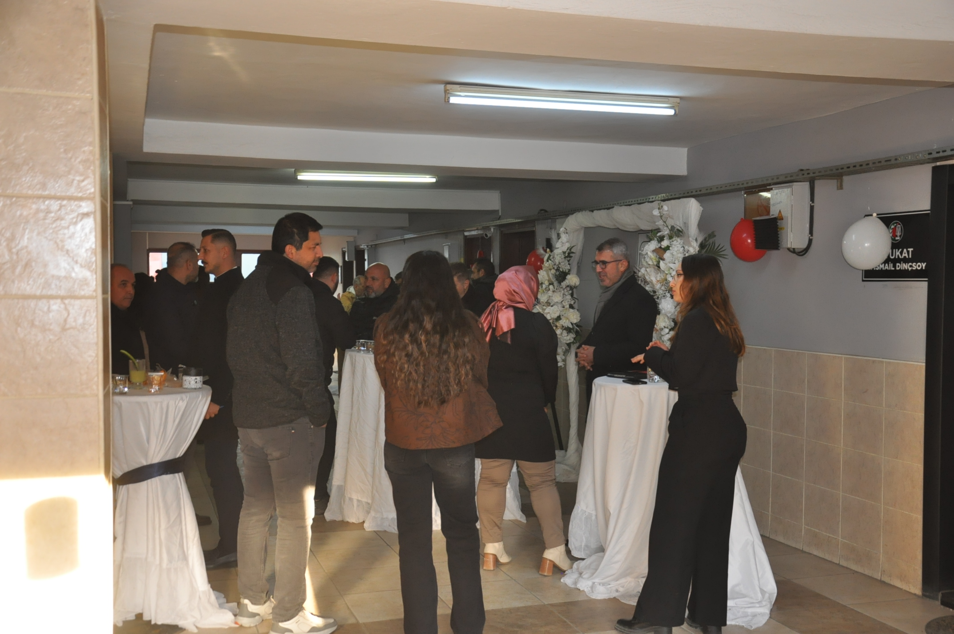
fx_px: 1032
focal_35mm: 39
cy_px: 317
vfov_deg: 34.1
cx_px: 477
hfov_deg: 49.6
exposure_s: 1/80
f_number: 4
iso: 800
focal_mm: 26
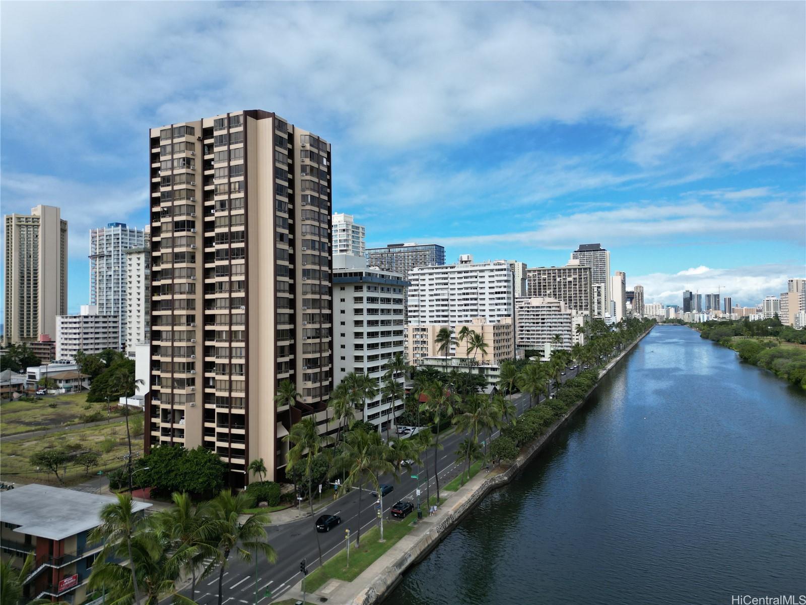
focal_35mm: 24
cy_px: 302
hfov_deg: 71.6
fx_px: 559
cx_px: 403
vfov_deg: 56.8
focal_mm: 6.72
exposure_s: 1/3000
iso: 120
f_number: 1.7
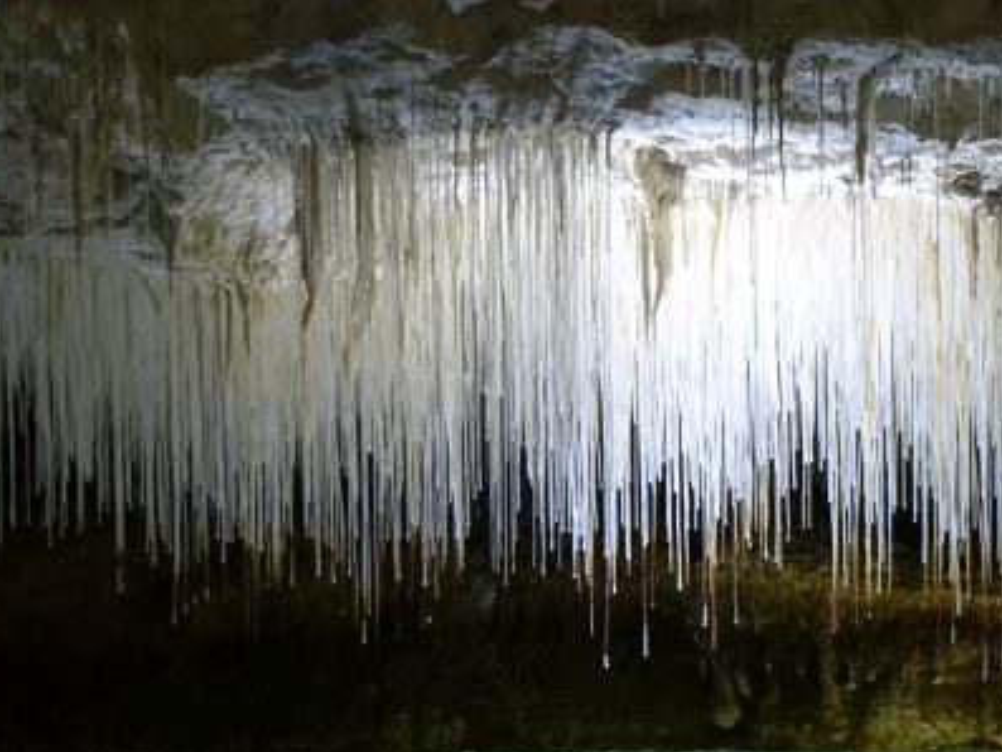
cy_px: 471
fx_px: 6486
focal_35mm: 224
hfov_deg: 8.8
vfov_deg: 6.6
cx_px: 598
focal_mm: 32
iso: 200
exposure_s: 1/13
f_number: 2.8
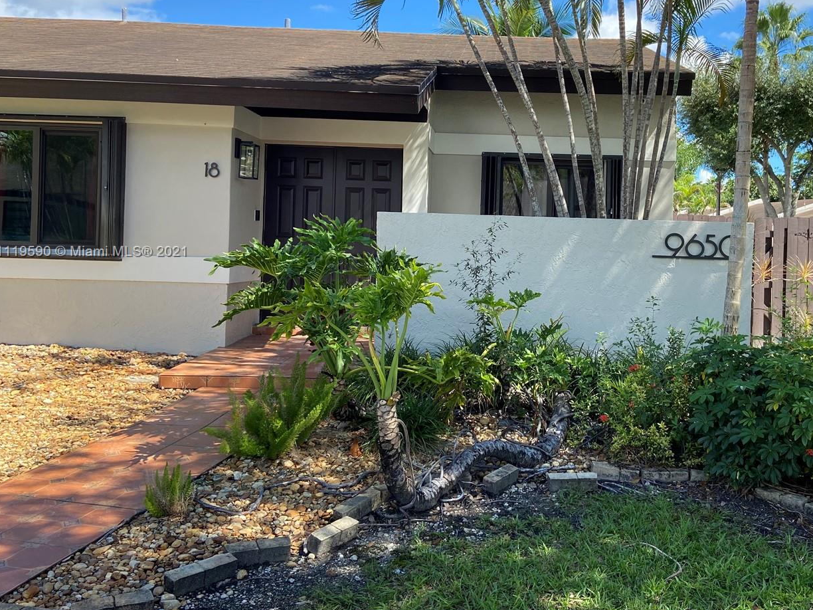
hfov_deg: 53.4
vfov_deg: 41.6
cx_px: 507
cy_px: 253
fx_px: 799
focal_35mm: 34
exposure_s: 1/827
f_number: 1.8
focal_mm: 4.25
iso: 32
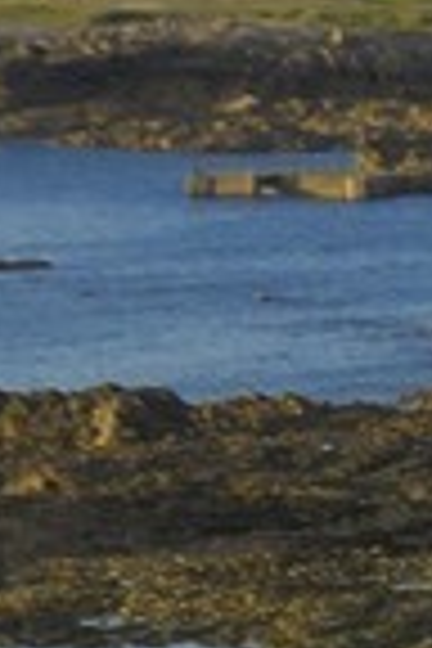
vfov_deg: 4.4
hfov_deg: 2.6
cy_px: 747
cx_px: 3420
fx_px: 8387
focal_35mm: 466
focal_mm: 28
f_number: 4.2
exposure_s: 1/160
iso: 100
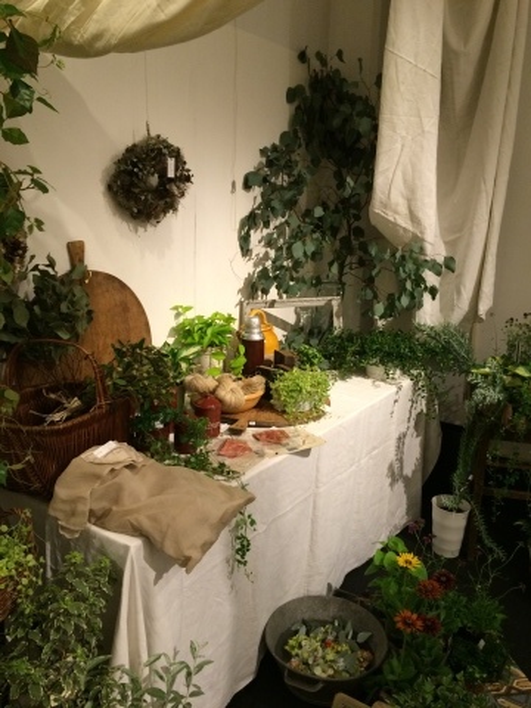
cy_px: 354
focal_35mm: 29
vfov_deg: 61.7
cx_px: 266
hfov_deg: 48.2
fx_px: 593
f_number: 2.2
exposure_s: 1/33
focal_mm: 4.15
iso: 200
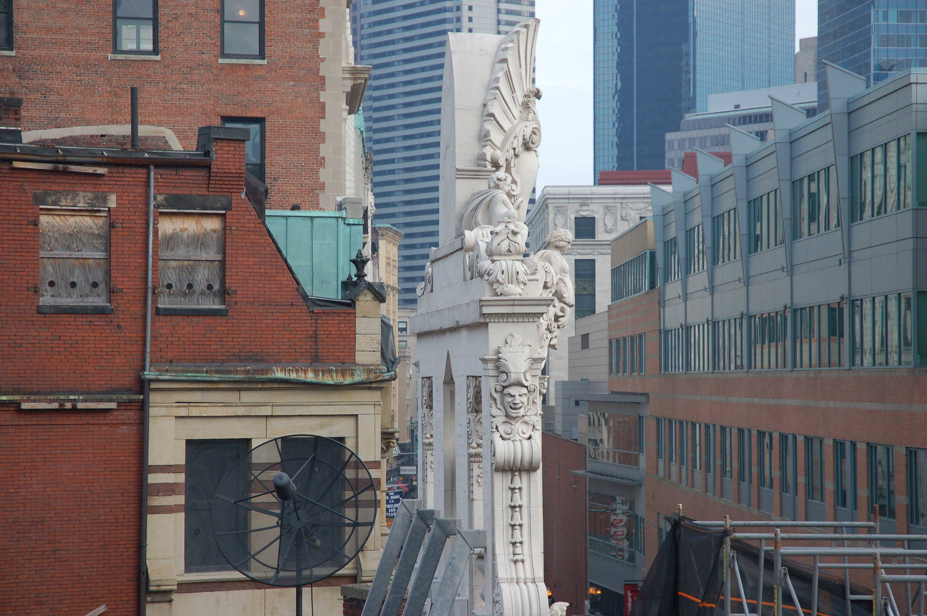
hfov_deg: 21.9
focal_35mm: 93
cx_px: 464
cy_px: 308
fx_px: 2393
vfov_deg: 14.7
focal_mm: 62
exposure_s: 1/500
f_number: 5.6
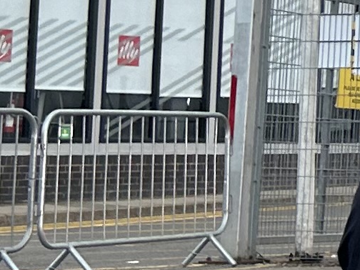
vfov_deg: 7.1
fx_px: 2163
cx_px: 1165
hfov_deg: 7.9
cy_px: -54
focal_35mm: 208
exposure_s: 1/137
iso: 32
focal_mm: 5.7
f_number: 1.5
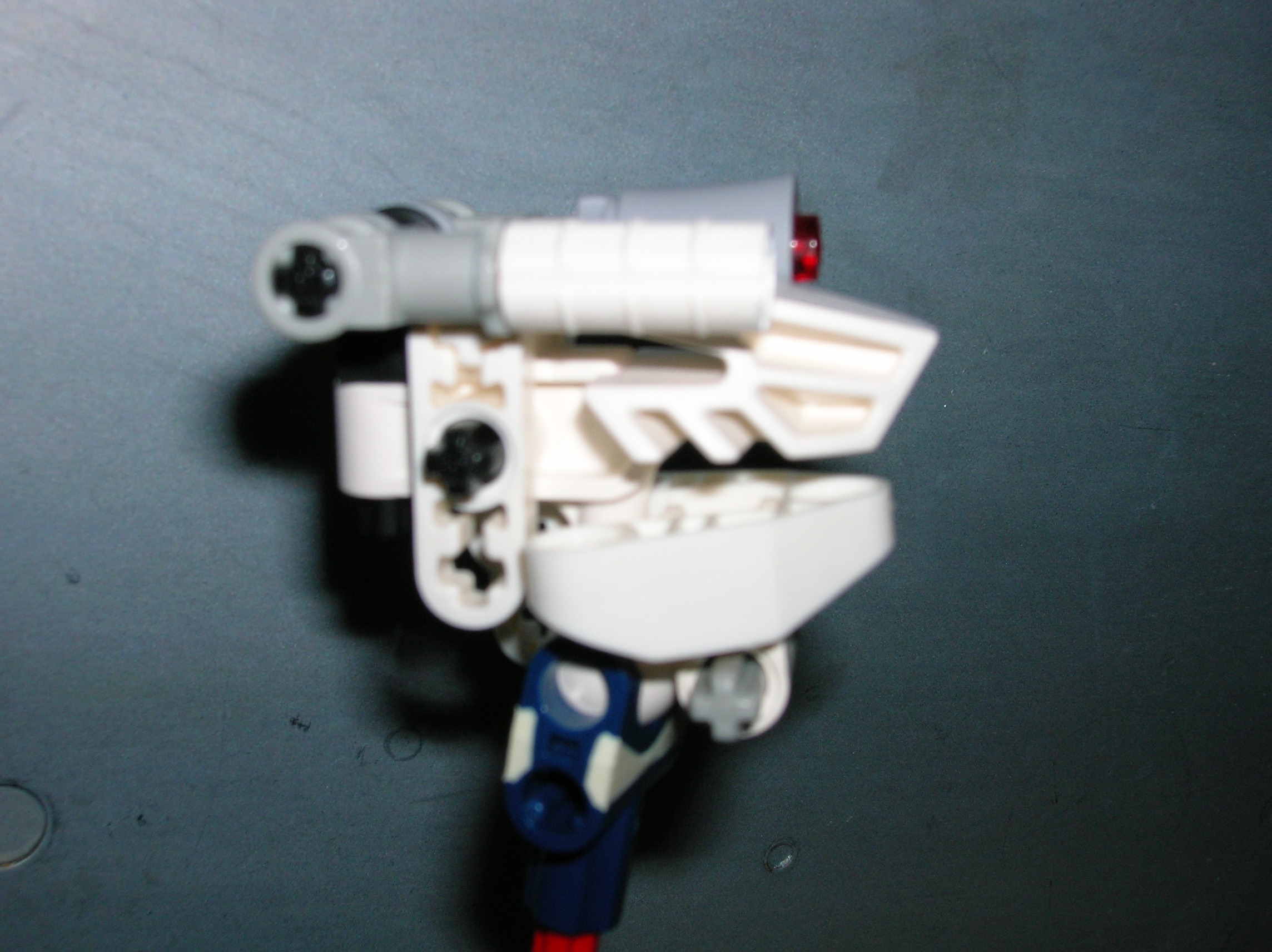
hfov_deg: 41.3
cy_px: 476
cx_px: 636
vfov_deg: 31.5
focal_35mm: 46
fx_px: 1689
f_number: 5.4
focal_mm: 7.7
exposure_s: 1/60.1
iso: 50
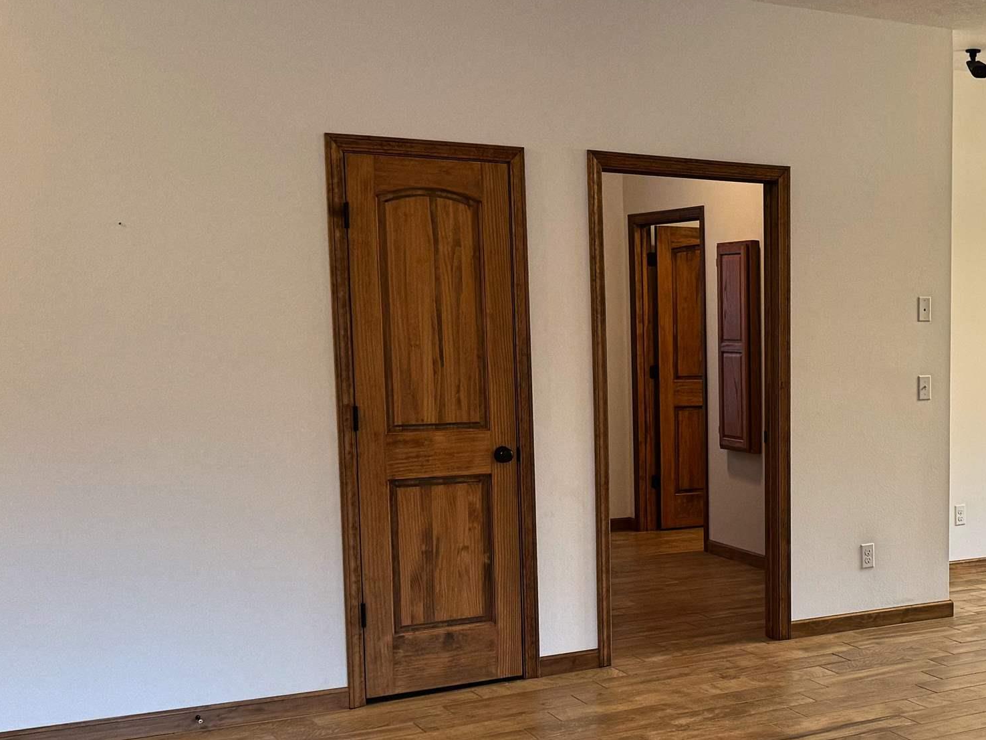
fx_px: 1424
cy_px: 474
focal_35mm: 50
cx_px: 853
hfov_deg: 36.3
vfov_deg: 29.0
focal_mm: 6.76
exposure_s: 1/60
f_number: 1.78
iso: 160
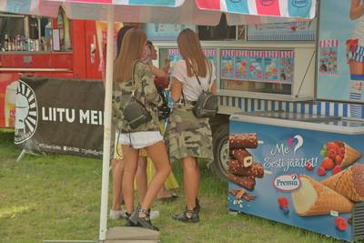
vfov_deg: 17.5
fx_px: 789
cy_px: 122
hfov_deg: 26.0
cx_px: 182
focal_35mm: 78
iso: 100
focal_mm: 78
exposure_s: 1/50
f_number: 9
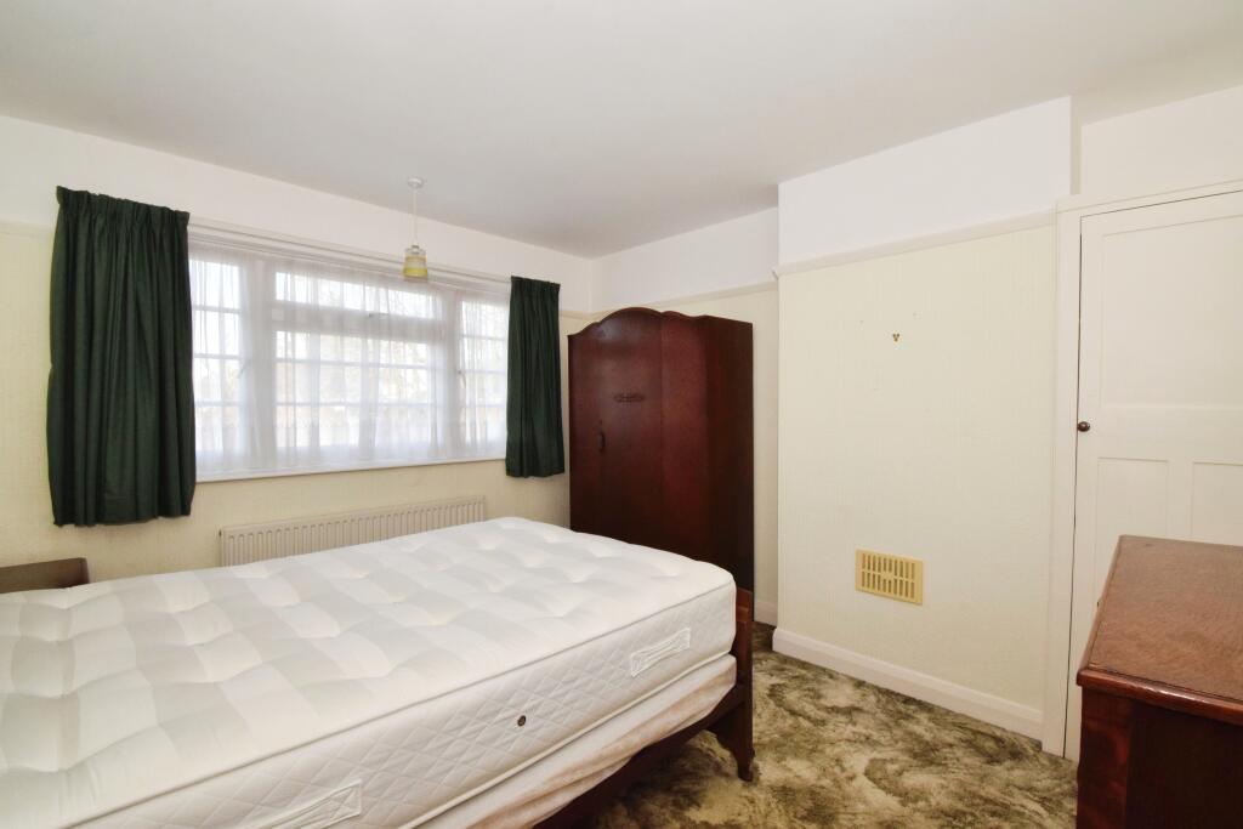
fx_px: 518
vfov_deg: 77.3
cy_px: 414
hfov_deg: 100.4
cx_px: 622
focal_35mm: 15
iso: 1000
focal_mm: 10
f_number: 16
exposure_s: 1/60
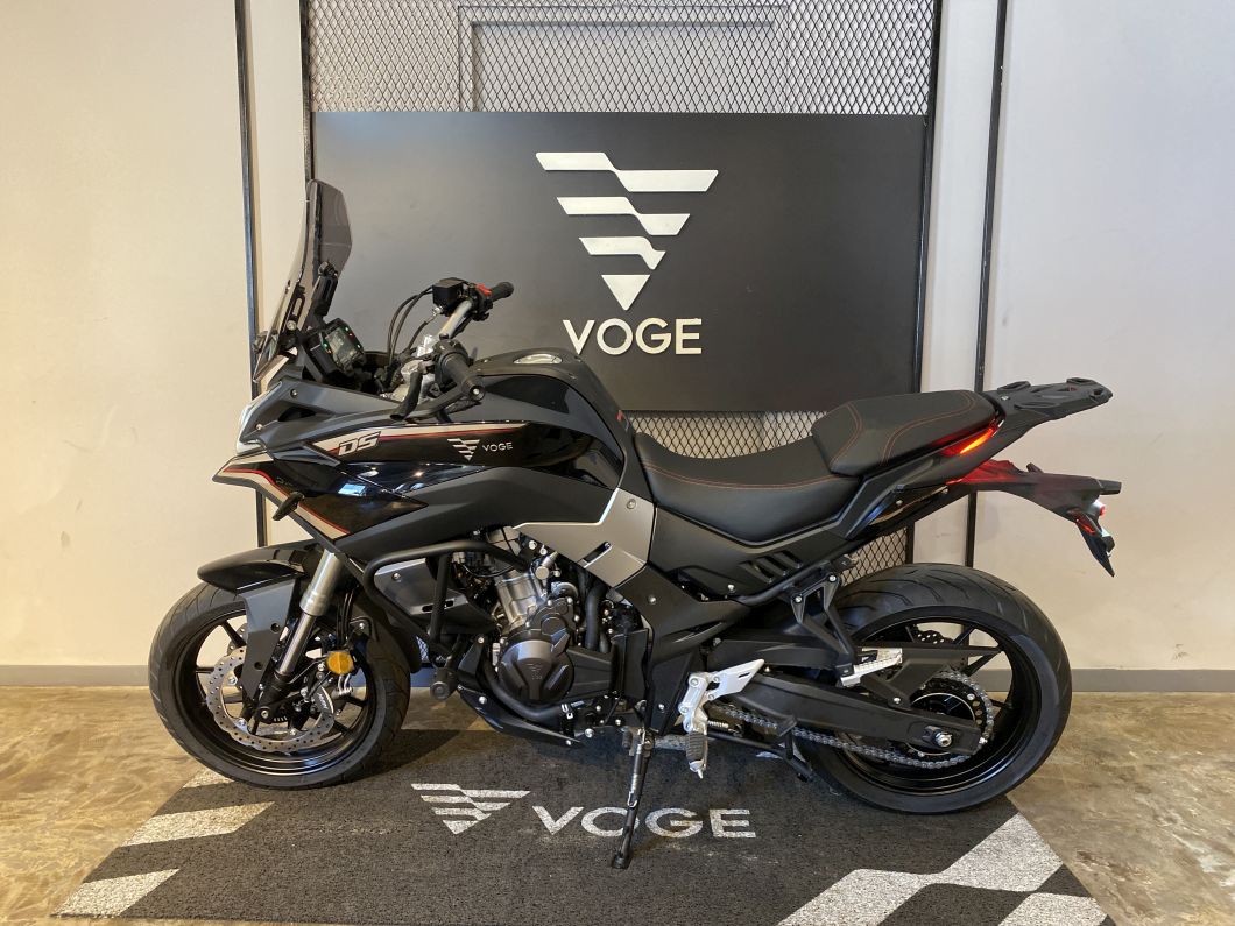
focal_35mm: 26
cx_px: 618
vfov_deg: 53.1
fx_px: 928
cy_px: 463
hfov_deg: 67.3
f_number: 1.8
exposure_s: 1/50
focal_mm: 4.25
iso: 250
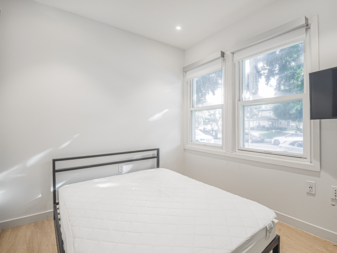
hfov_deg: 90.6
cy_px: 128
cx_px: 188
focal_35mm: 17
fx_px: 165
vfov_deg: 74.7
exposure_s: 1/6
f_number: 8
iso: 320
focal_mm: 10
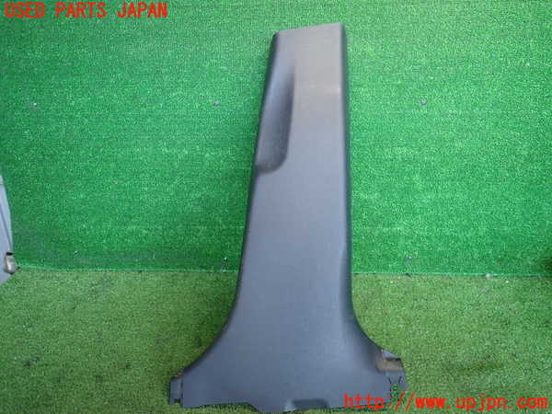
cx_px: 276
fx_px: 399
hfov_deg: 69.4
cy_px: 207
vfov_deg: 54.9
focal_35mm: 25
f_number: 2
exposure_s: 1/40
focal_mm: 4.5
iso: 200
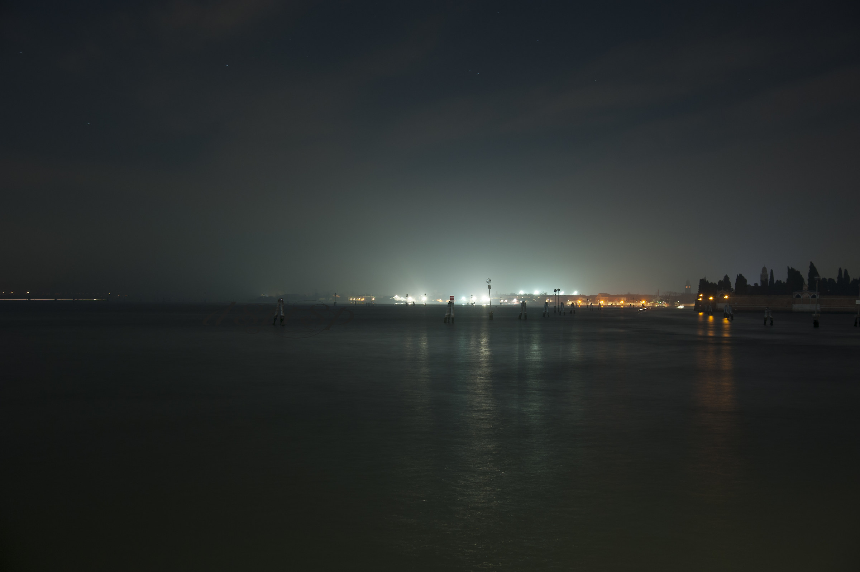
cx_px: 430
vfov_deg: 33.3
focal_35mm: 40
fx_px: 955
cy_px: 286
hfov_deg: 48.5
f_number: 5
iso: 200
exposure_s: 20
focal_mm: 40
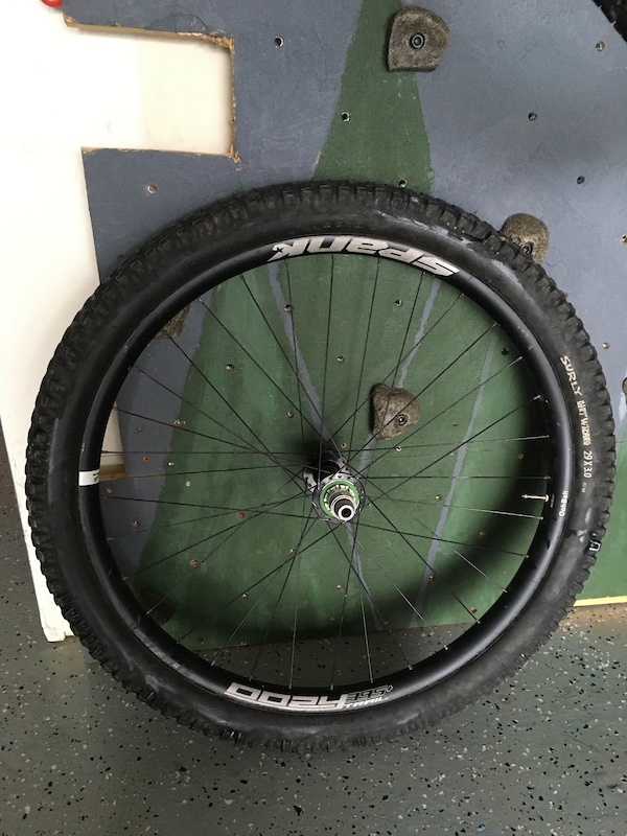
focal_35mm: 29
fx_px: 700
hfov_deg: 48.2
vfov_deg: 61.7
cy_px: 418
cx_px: 314
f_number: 2.2
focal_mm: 4.15
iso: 200
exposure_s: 1/30
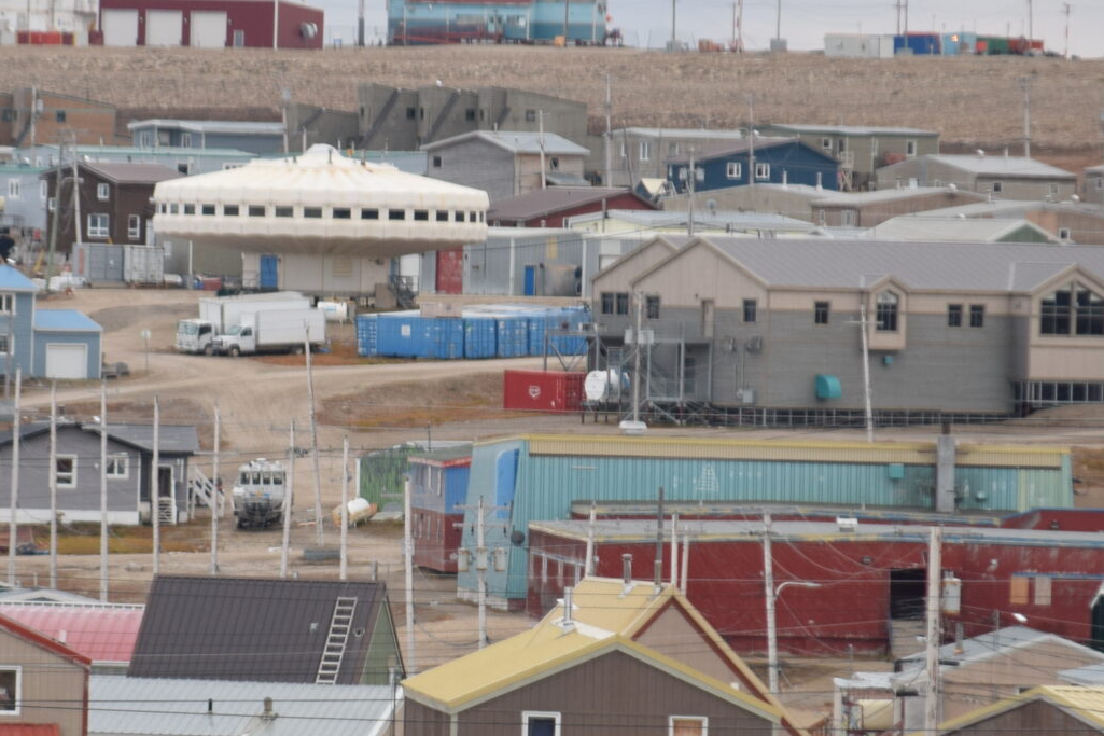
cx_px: 221
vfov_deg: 2.4
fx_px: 17231
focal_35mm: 562
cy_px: 381
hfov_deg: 3.7
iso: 400
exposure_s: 1/160
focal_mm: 160
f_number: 6.3
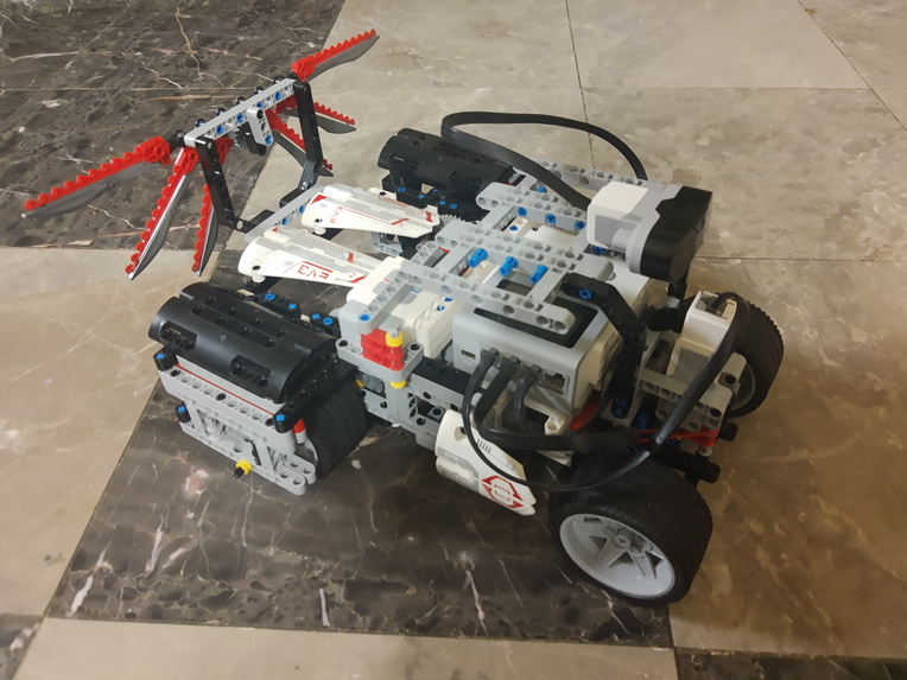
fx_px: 681
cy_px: 340
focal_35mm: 26
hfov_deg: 67.3
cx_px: 454
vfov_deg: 53.1
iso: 622
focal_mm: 3.95
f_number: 1.8
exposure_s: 1/25
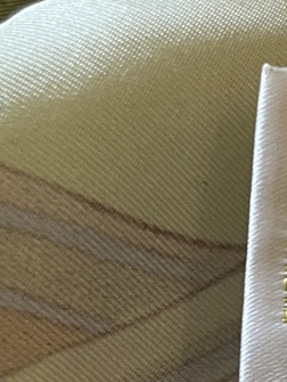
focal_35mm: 124
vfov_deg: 15.5
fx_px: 1368
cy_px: 398
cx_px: 333
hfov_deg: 11.8
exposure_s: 1/50
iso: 100
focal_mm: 5.1
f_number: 1.6
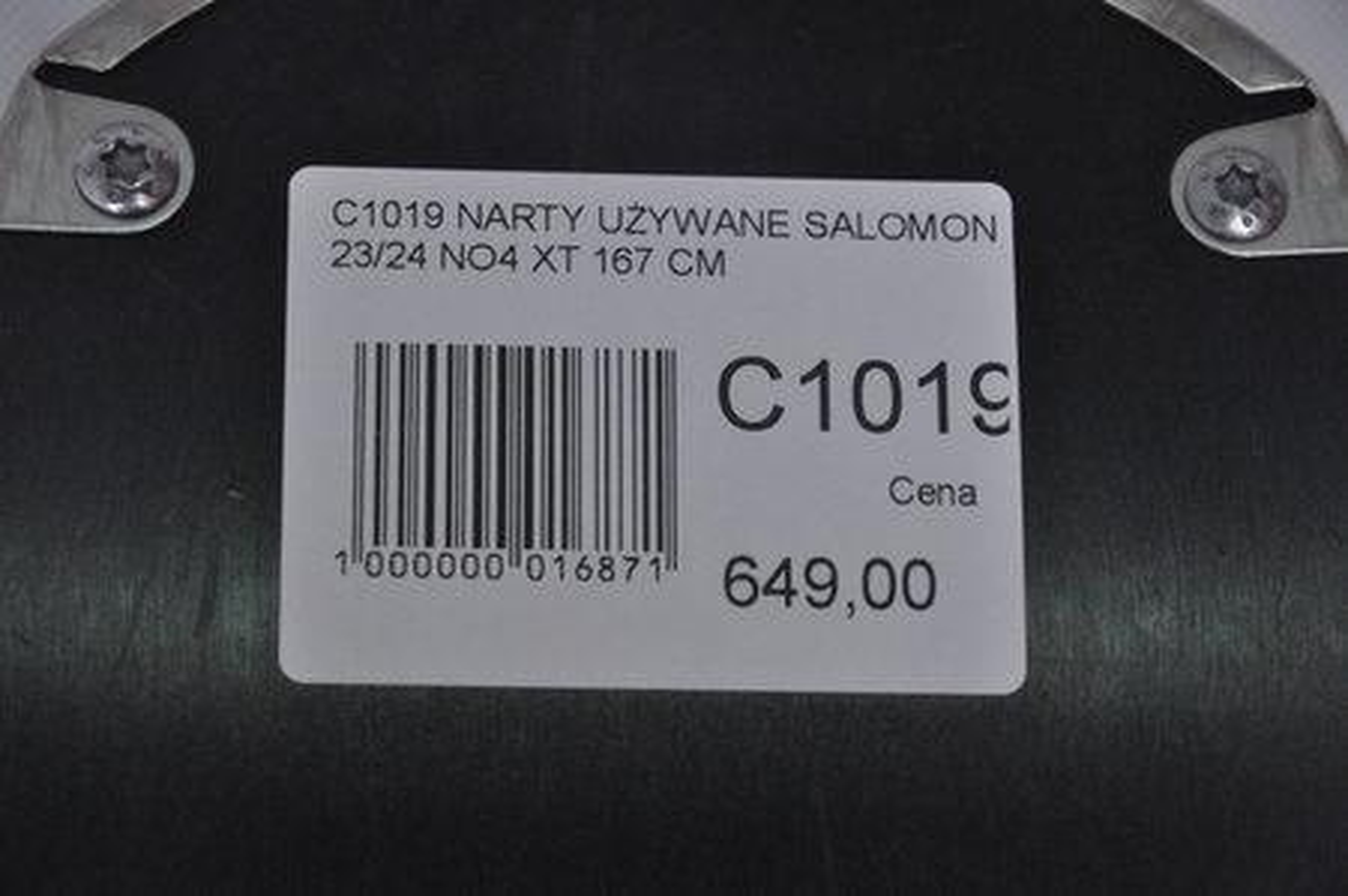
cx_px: 674
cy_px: 448
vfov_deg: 8.7
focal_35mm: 158
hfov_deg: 13.1
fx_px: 5891
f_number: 9.5
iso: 3200
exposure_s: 1/125
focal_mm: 105
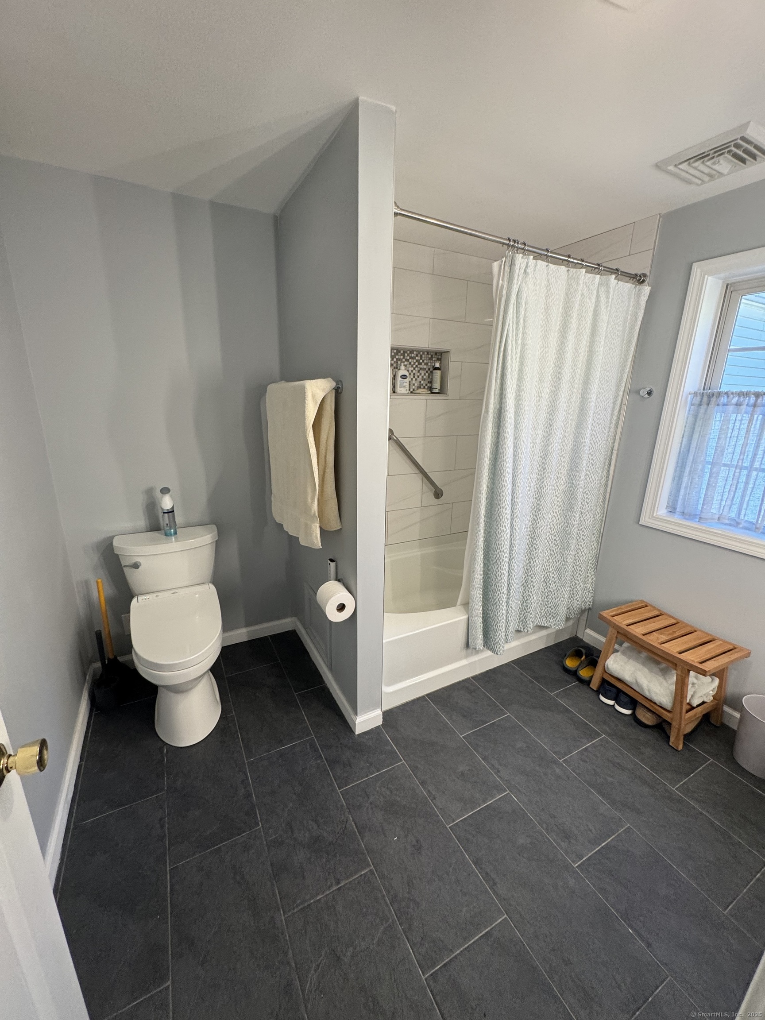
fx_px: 413
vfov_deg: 102.1
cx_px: 382
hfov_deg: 85.7
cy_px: 510
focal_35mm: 14
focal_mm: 2.22
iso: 200
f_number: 2.2
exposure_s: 1/120
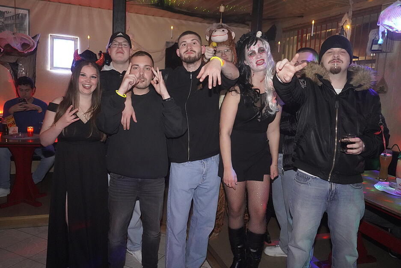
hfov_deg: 61.9
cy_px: 134
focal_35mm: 30
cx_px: 200
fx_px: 334
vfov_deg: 43.6
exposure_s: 1/60
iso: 12800
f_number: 3.5
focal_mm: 30
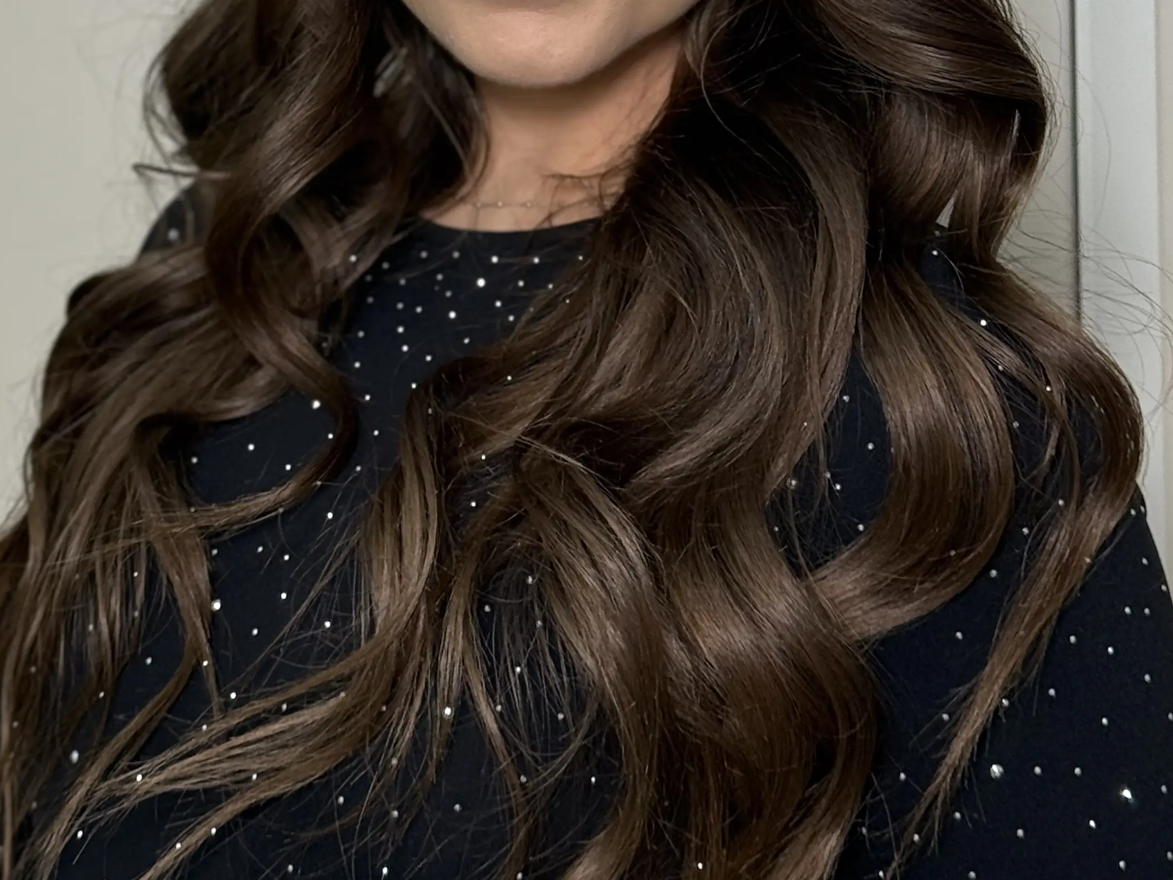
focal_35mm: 93
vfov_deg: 15.4
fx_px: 3152
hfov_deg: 21.0
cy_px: -109
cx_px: 423
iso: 50
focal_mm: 6.76
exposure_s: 1/141
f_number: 1.78
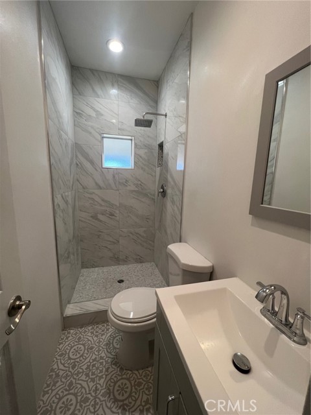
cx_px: 156
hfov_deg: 89.9
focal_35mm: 13
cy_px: 208
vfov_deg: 106.2
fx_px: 156
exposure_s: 1/120
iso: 125
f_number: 1.8
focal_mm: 1.57
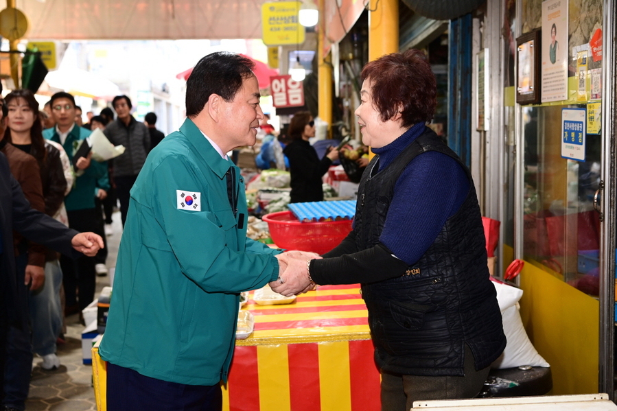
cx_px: 308
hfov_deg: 41.1
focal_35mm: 48
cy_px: 206
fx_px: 822
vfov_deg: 28.1
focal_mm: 48
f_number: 4.5
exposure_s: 1/250
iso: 1000
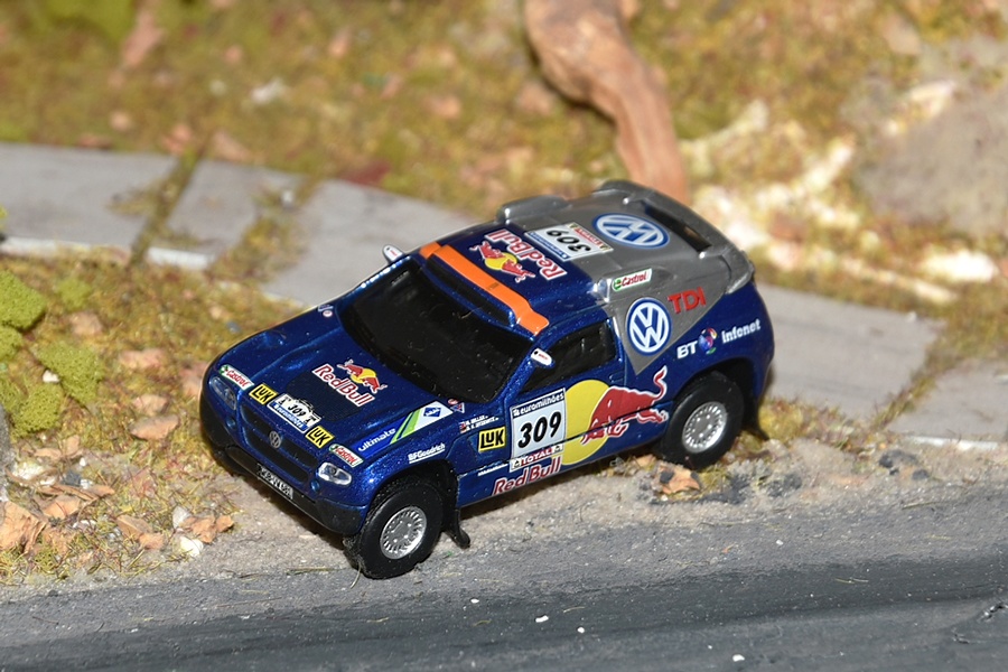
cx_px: 504
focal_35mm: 158
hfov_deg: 13.0
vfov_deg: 8.7
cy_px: 336
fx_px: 4410
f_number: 8
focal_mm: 105
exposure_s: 1/125
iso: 100
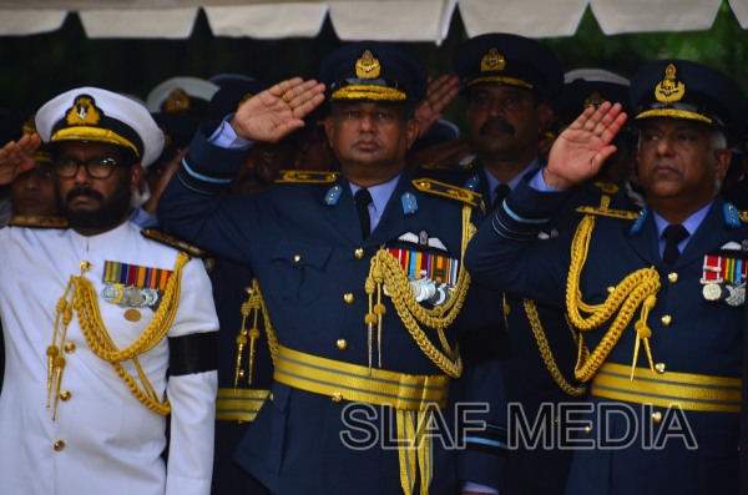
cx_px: 374
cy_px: 248
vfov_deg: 5.4
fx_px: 5286
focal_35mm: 255
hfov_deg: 8.1
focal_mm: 170
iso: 250
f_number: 5.6
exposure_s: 1/125
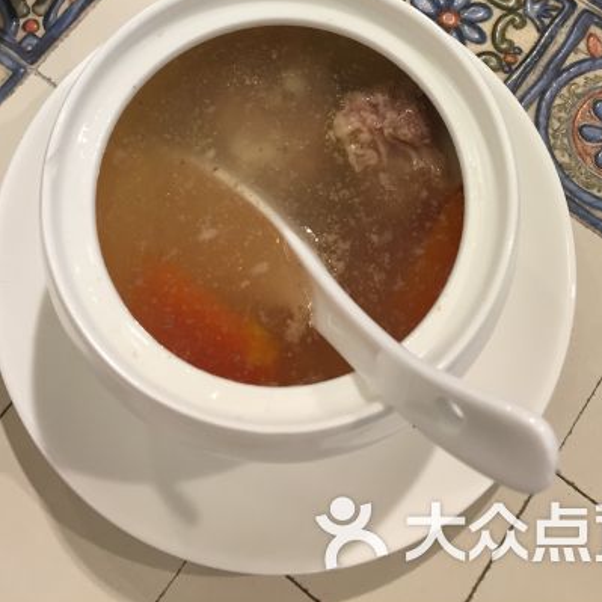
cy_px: 83
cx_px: 298
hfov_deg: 37.6
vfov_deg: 35.7
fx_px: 885
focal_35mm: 45
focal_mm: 4.15
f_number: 2.2
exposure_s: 1/33
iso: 40
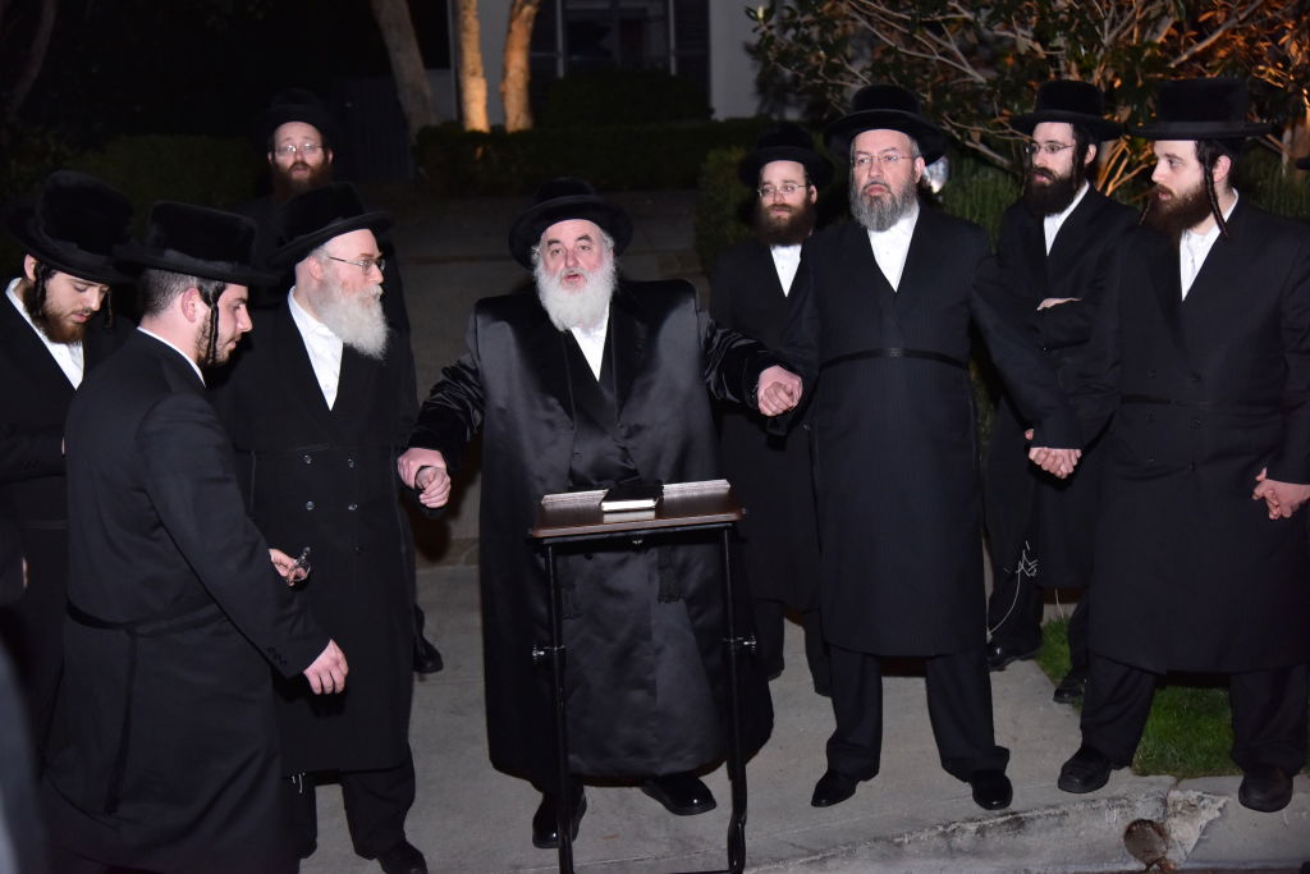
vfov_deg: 27.0
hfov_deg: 39.6
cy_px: 437
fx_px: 1820
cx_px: 655
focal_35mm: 50
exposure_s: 1/125
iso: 1600
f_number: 4
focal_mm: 50
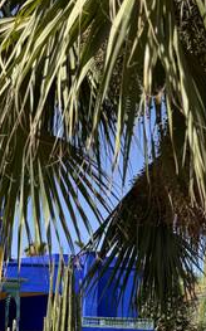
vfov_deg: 29.9
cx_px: -58
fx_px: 558
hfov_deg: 19.4
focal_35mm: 62
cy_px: 357
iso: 80
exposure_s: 1/2710
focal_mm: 6.76
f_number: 1.78
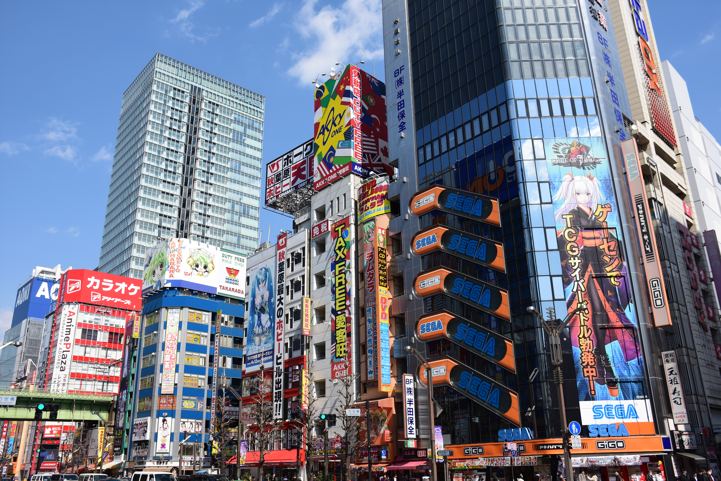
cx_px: 360
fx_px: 601
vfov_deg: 43.6
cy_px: 240
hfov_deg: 61.9
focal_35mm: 30
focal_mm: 20
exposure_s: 1/500
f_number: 5.6
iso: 100
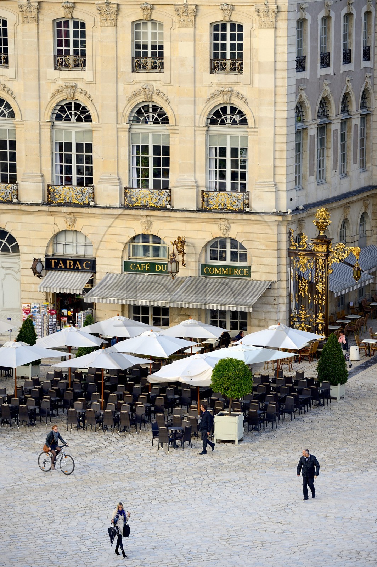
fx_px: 2675
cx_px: 188
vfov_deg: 12.1
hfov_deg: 8.1
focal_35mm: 170
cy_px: 284
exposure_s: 1/200
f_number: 7.1
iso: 200
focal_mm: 170
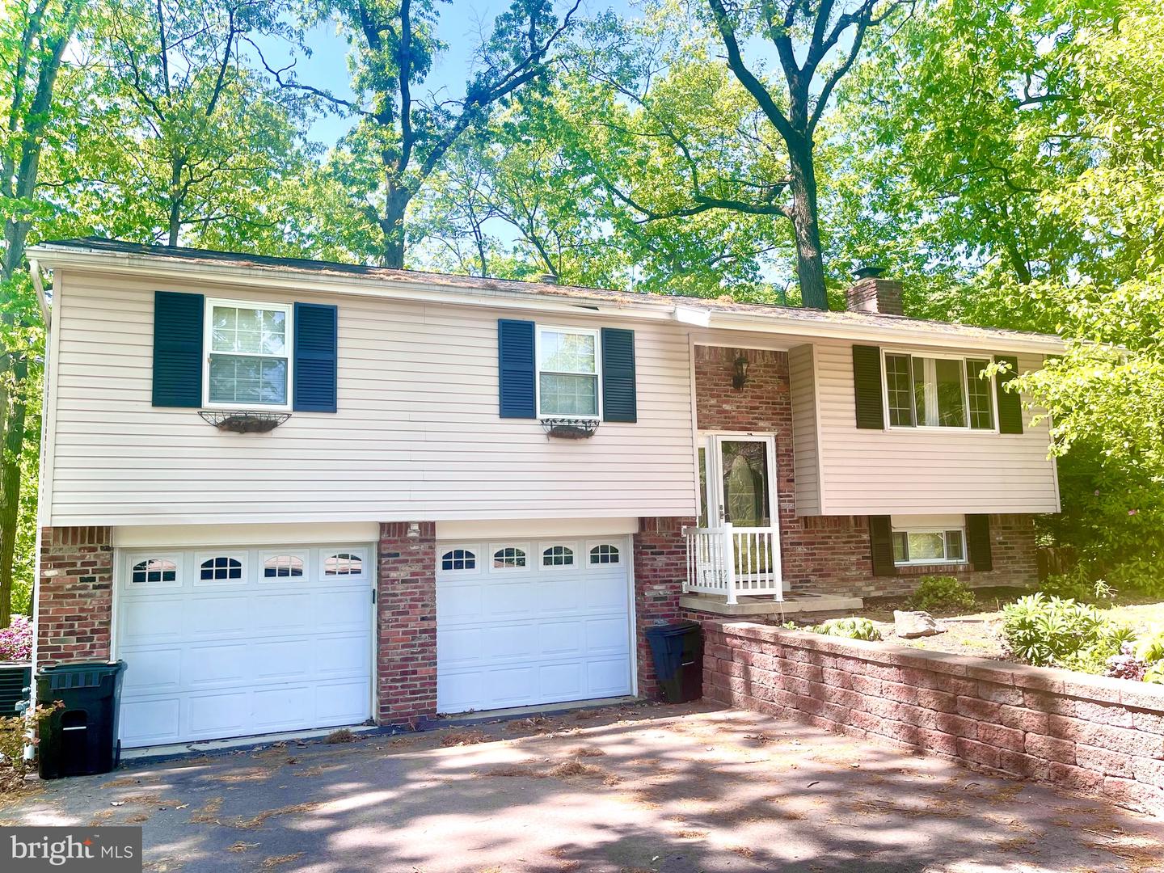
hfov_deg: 67.3
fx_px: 874
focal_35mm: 26
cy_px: 436
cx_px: 582
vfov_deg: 53.1
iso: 32
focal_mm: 5.1
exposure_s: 1/722
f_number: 1.6
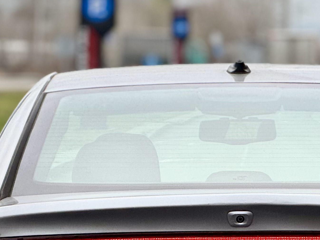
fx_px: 3319
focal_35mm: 359
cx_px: 243
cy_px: 296
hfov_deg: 5.5
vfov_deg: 4.1
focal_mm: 15.66
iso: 64
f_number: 2.8
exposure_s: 1/102
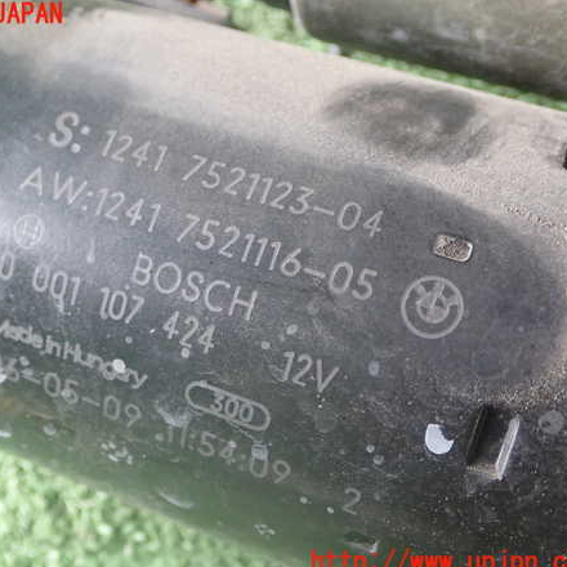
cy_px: 289
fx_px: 982
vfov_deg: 32.2
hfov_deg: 32.1
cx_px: 215
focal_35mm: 53
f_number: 2.9
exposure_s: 1/40
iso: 320
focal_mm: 7.84
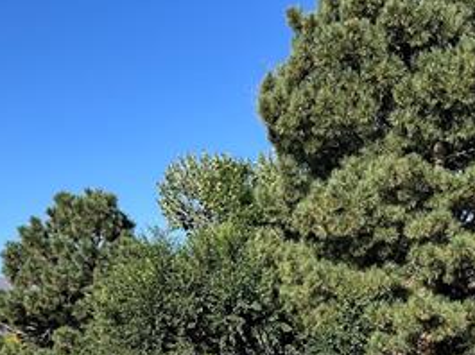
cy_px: 399
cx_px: 194
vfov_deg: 20.0
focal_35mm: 70
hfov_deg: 27.8
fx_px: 959
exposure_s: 1/1279
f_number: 1.8
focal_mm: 3
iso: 25
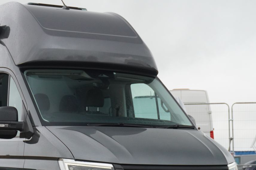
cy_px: 144
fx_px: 803
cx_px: 81
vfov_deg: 12.0
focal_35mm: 113
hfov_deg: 18.1
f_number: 5.6
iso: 1000
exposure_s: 1/200
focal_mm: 40
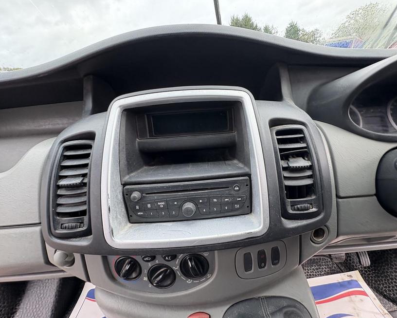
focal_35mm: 15
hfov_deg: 96.6
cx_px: 214
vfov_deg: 84.0
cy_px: 162
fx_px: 176
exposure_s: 1/99
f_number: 2.2
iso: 80
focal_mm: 2.22
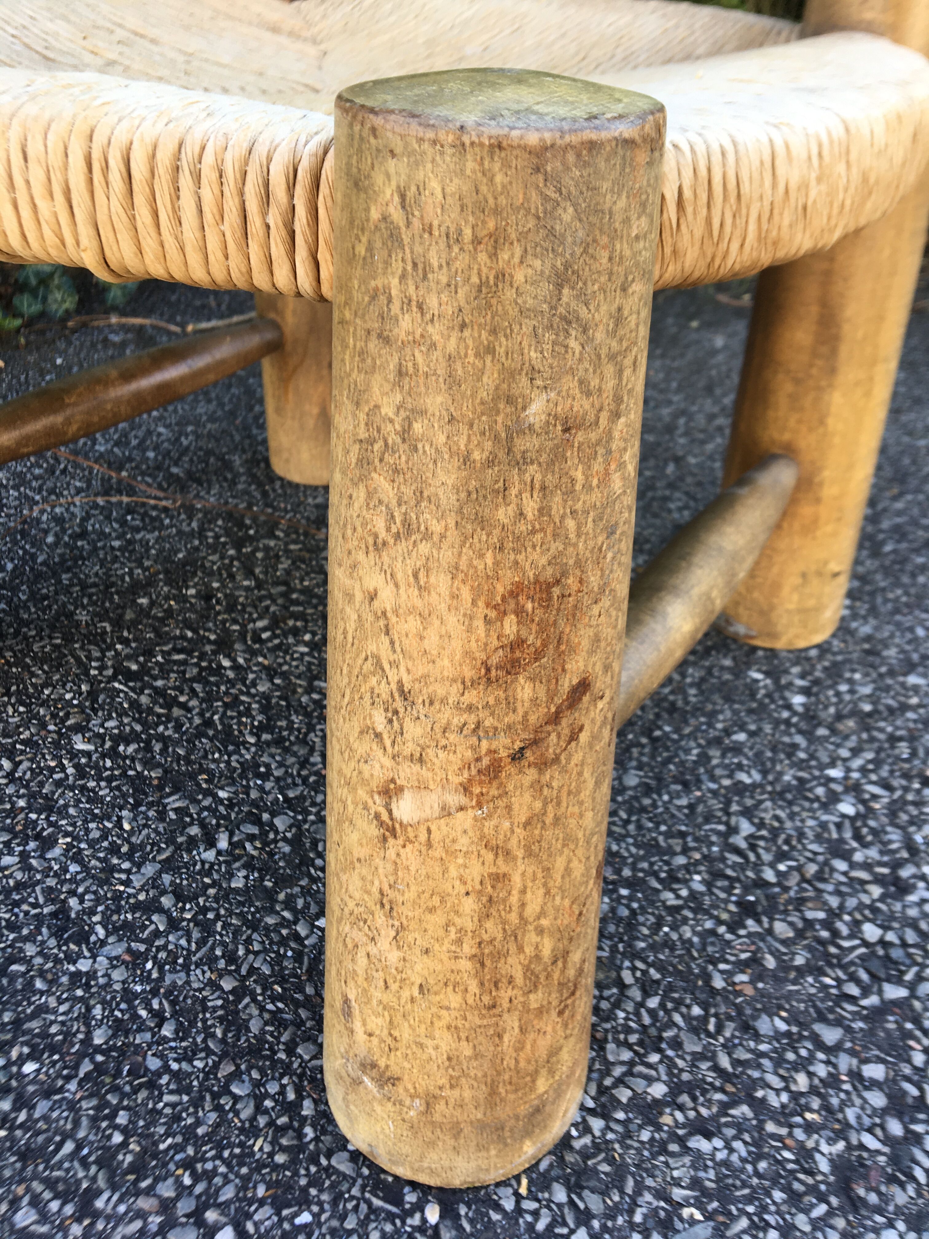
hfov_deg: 48.2
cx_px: 464
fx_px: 1038
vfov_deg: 61.7
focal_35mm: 29
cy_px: 620
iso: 25
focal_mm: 4.15
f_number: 2.2
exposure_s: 1/100
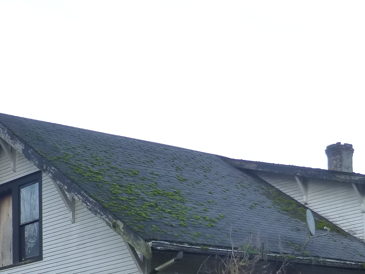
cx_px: 268
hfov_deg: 22.1
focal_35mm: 88
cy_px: 311
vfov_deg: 16.2
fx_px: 928
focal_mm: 6.1
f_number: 3.7
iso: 160
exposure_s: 1/100
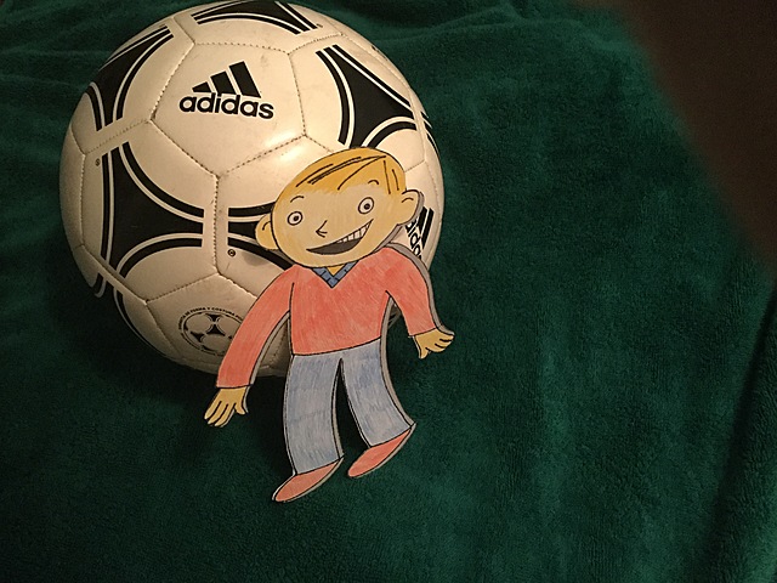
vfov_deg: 45.4
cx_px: 388
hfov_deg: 58.4
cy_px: 292
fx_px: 696
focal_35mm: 31
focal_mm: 3.3
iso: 500
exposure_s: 1/15
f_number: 2.4
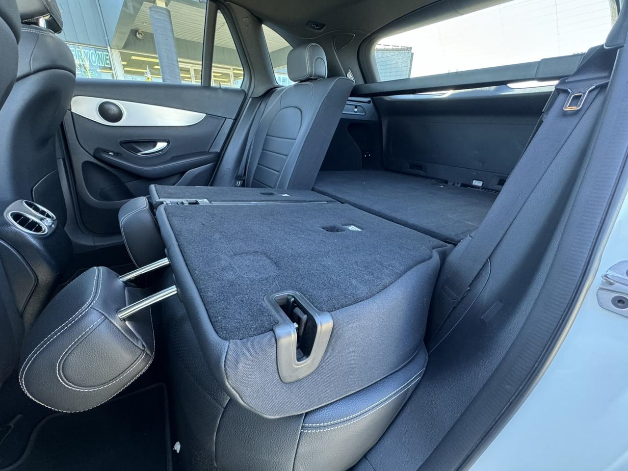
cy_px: 236
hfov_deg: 102.1
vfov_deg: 85.7
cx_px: 314
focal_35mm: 14
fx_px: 254
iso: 500
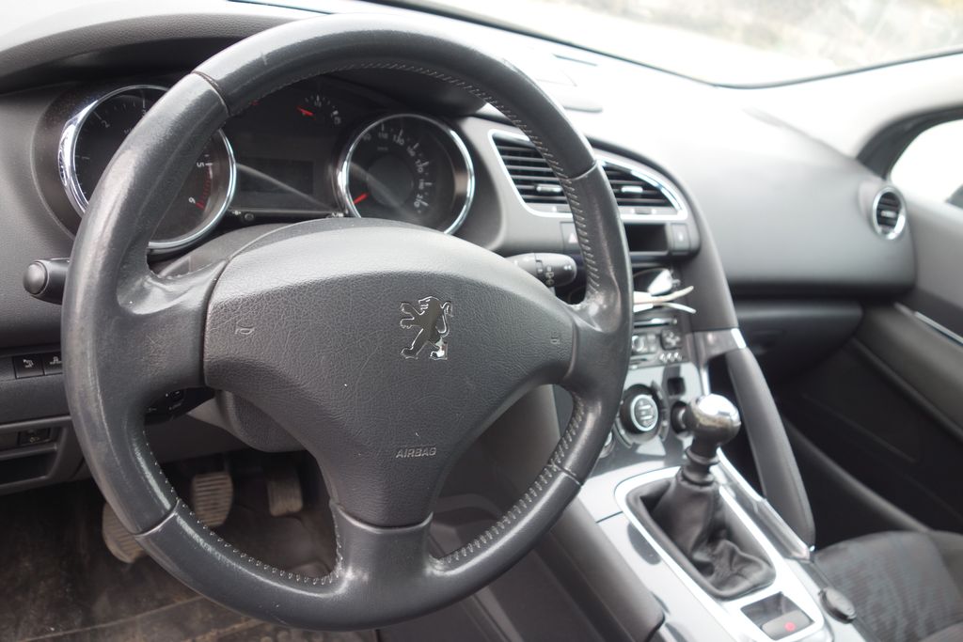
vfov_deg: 46.4
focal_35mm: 28
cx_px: 482
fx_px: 749
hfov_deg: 65.5
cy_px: 321
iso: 125
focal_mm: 10.4
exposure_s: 1/40
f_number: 2.8
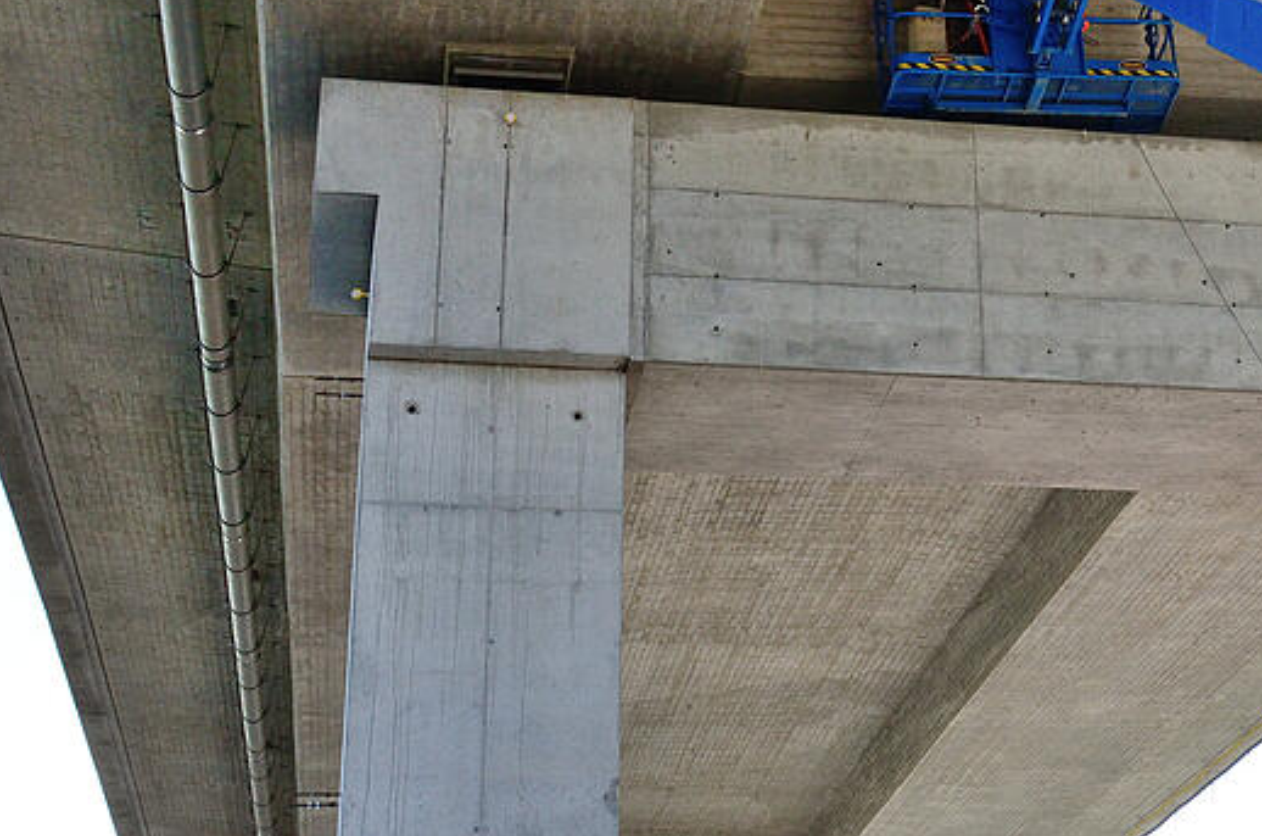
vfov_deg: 17.7
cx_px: 956
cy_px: 177
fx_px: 2658
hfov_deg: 26.3
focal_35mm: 76
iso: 1000
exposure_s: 1/640
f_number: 13
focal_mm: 28
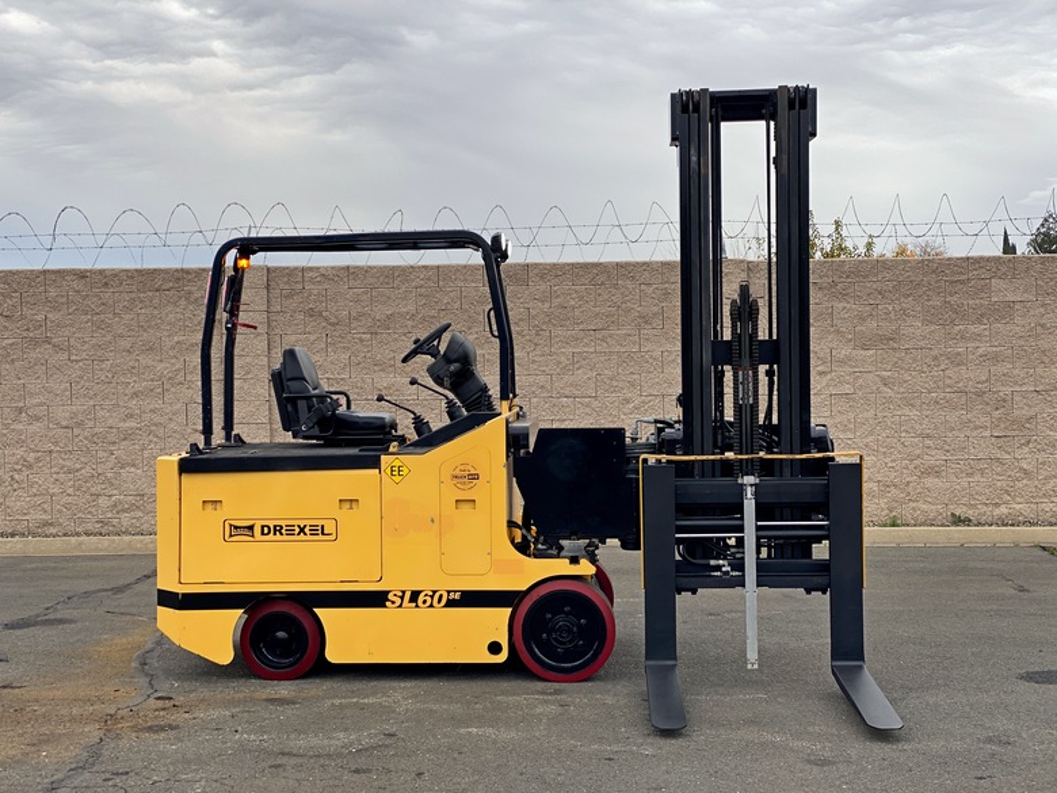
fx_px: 1588
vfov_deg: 28.0
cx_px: 528
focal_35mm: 52
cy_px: 396
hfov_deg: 36.8
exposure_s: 1/122
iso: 20
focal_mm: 6
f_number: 2
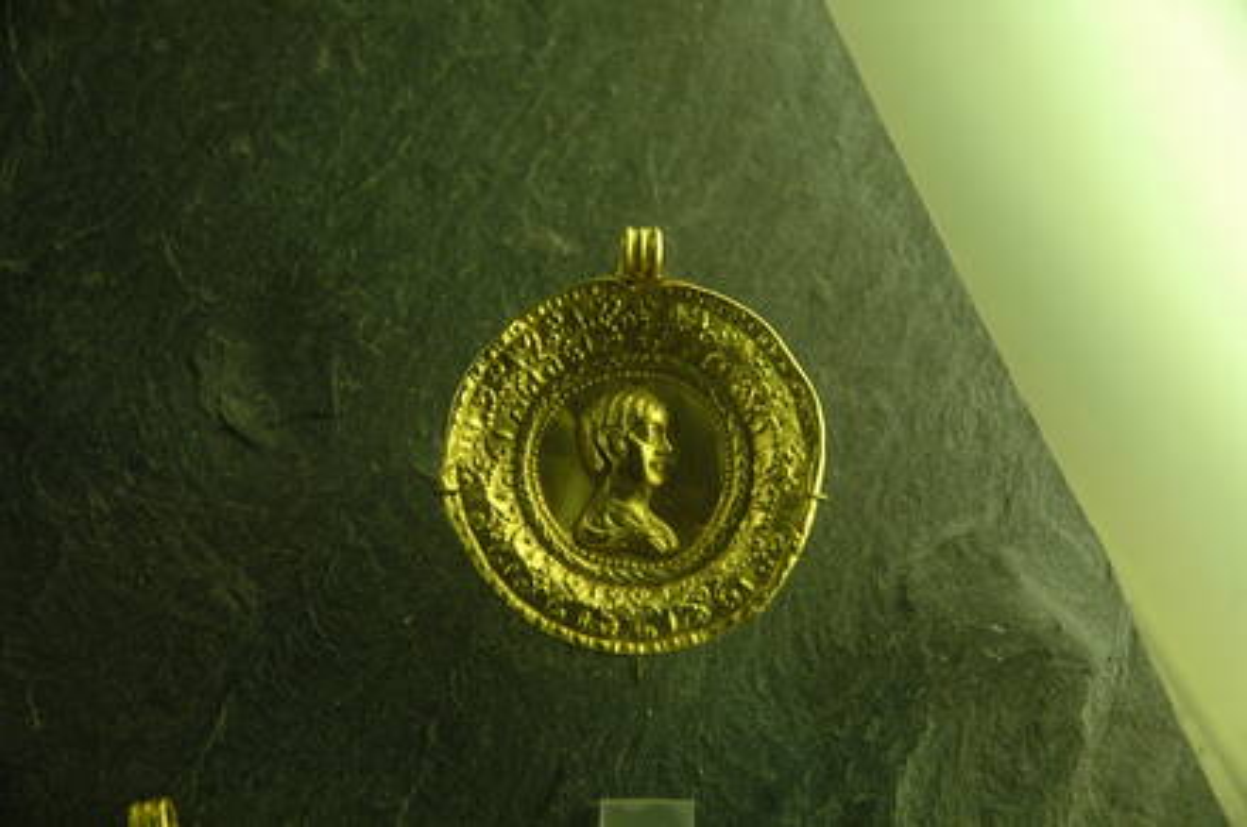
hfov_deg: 19.5
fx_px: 3632
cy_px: 414
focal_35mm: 105
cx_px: 624
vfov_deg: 13.0
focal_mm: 70
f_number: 4.8
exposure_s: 1/90
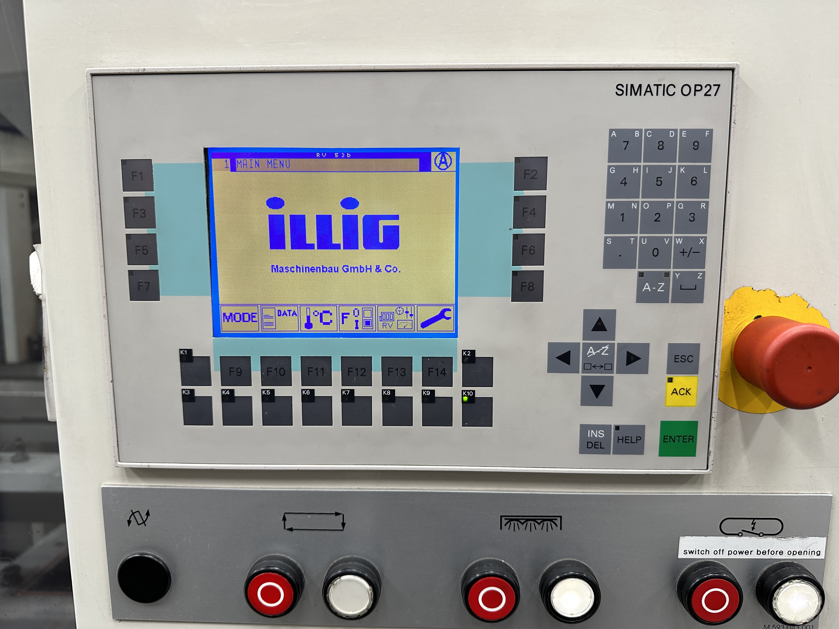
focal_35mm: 24
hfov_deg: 71.6
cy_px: 314
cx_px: 420
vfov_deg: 56.8
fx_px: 582
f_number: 1.78
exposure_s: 1/73
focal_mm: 6.86
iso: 160
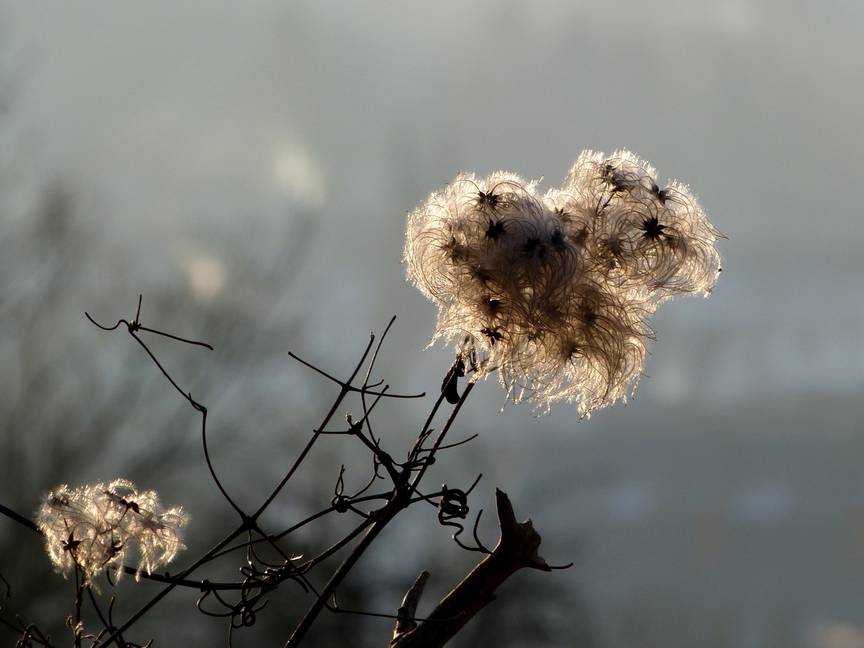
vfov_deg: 3.6
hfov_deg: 4.8
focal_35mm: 411
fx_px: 10258
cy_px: 324
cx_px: 432
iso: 80
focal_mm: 74
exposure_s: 1/250
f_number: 5.6
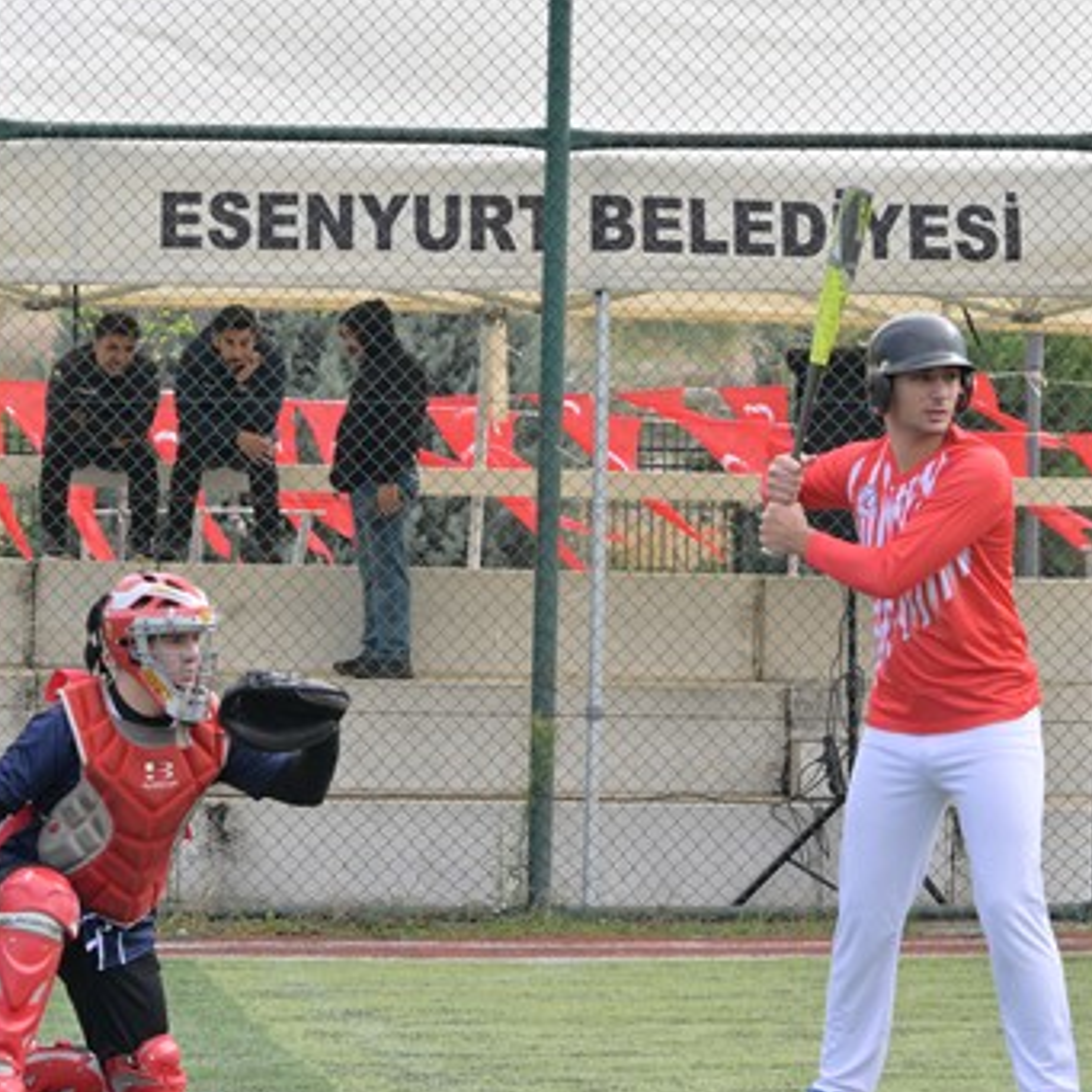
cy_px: 573
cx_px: 416
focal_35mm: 121
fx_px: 4319
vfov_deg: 14.4
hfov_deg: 14.4
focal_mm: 81
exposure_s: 1/125
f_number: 10
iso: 125
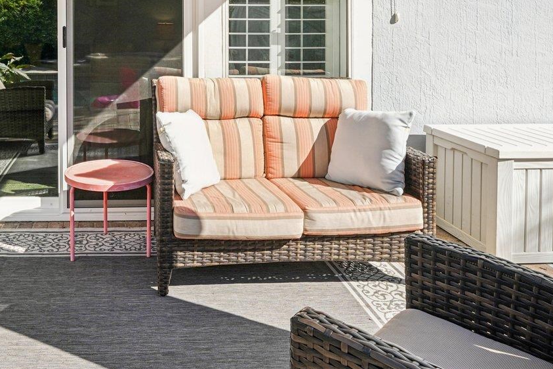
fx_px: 522
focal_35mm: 34
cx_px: 133
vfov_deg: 35.8
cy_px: 16
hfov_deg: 53.1
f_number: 11
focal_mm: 14
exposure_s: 1/60
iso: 100
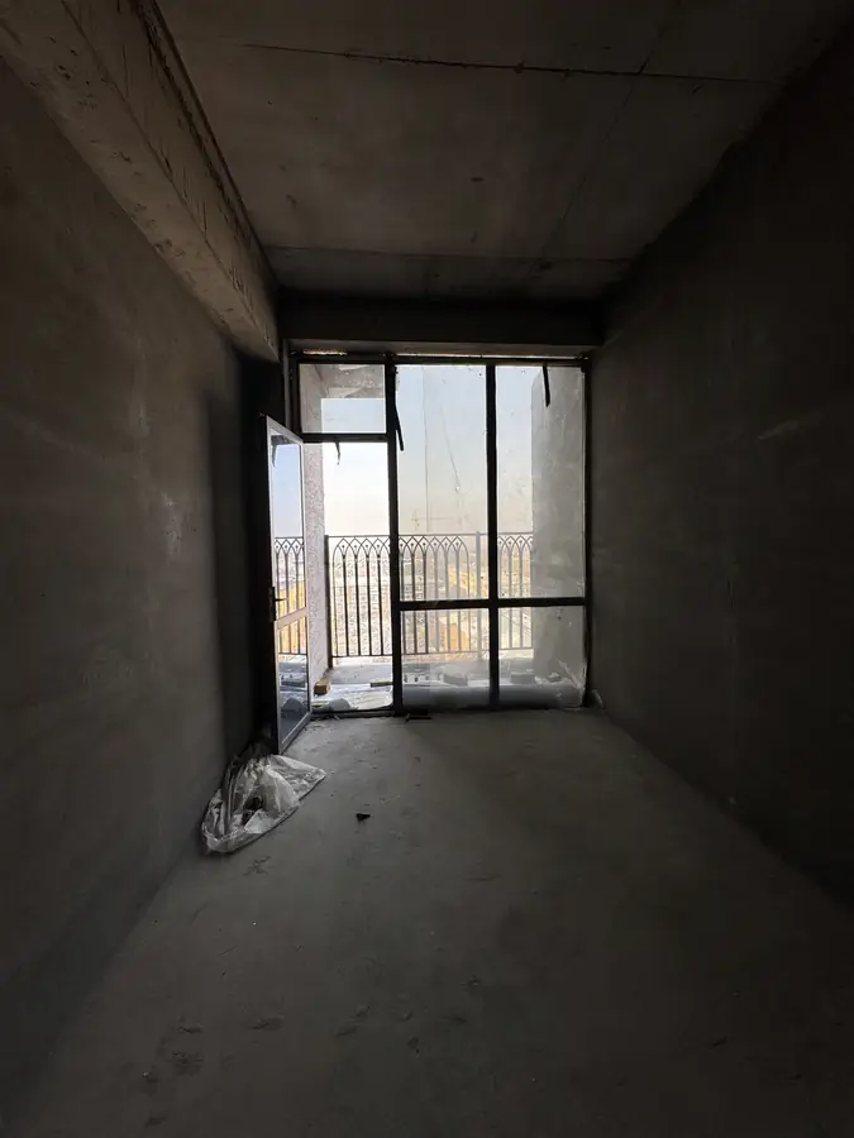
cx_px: 427
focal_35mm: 14
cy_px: 569
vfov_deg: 102.1
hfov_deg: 85.7
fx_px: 461
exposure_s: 1/220
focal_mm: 2.22
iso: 40
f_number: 2.2
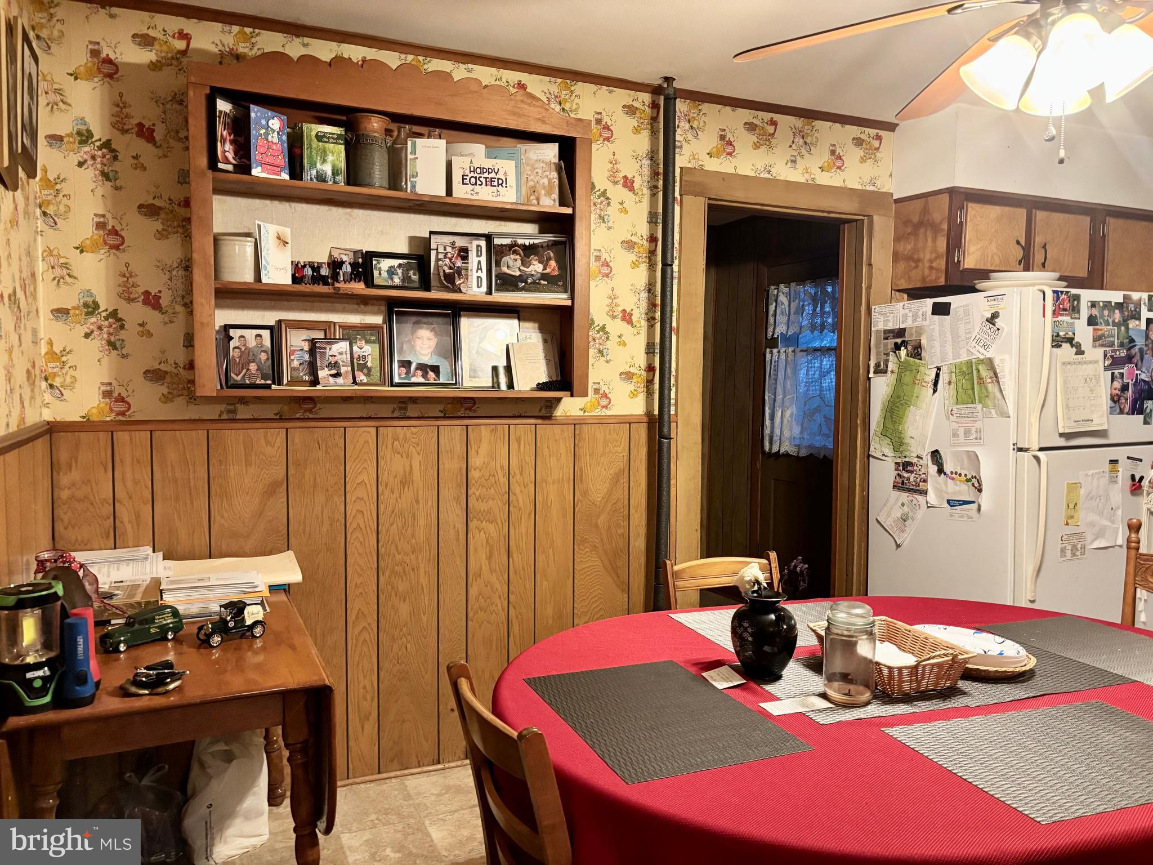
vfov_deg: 53.1
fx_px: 866
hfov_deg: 67.3
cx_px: 576
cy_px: 432
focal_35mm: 26
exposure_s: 1/40
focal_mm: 5.96
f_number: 1.6
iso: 640
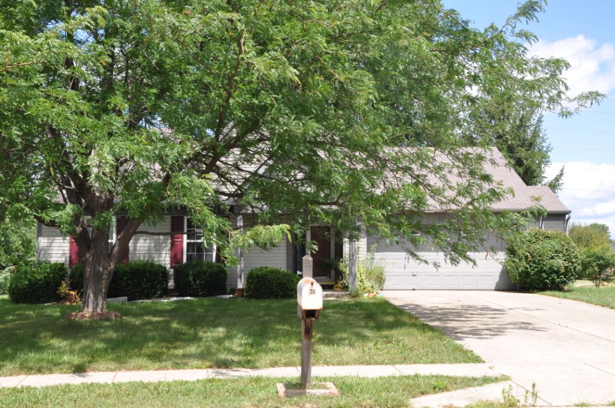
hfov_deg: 41.2
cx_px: 308
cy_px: 204
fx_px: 819
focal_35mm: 48
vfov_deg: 28.0
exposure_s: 1/250
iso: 200
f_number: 8
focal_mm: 32
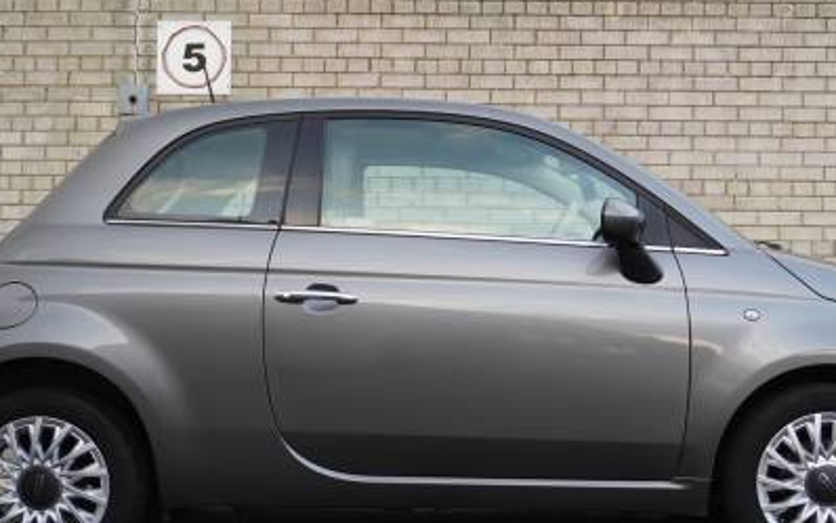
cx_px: 468
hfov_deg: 34.5
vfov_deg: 22.0
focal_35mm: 59
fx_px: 1345
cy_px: 300
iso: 400
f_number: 4.5
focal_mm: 24
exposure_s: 1/160
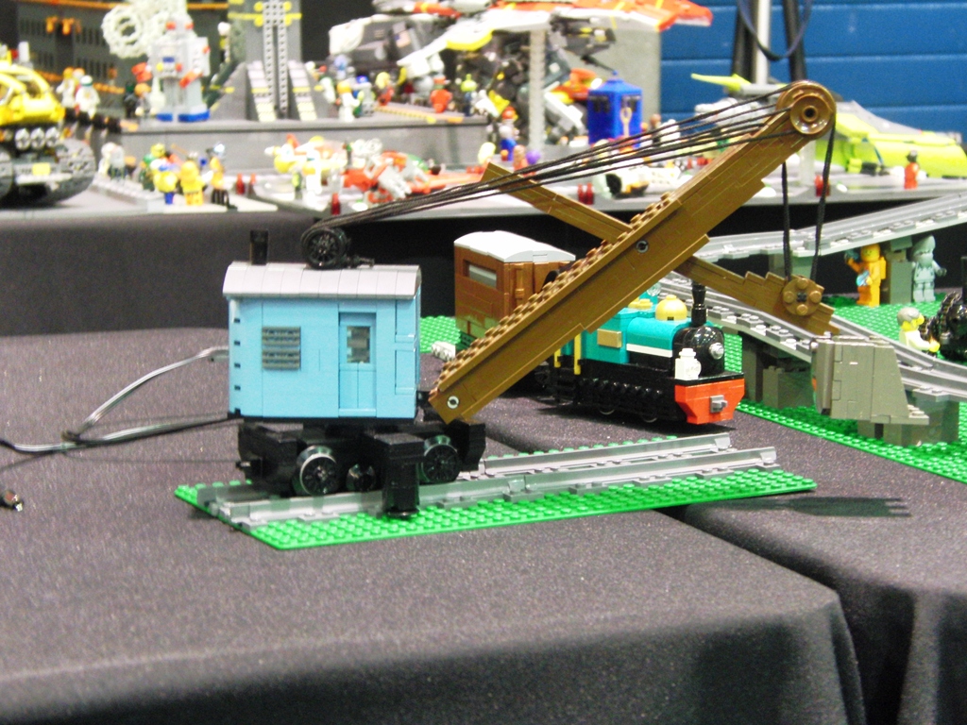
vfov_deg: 14.8
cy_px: 362
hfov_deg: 19.6
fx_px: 2794
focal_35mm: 100
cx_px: 484
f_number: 3.9
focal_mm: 17.6
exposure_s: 1/3.33
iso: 400
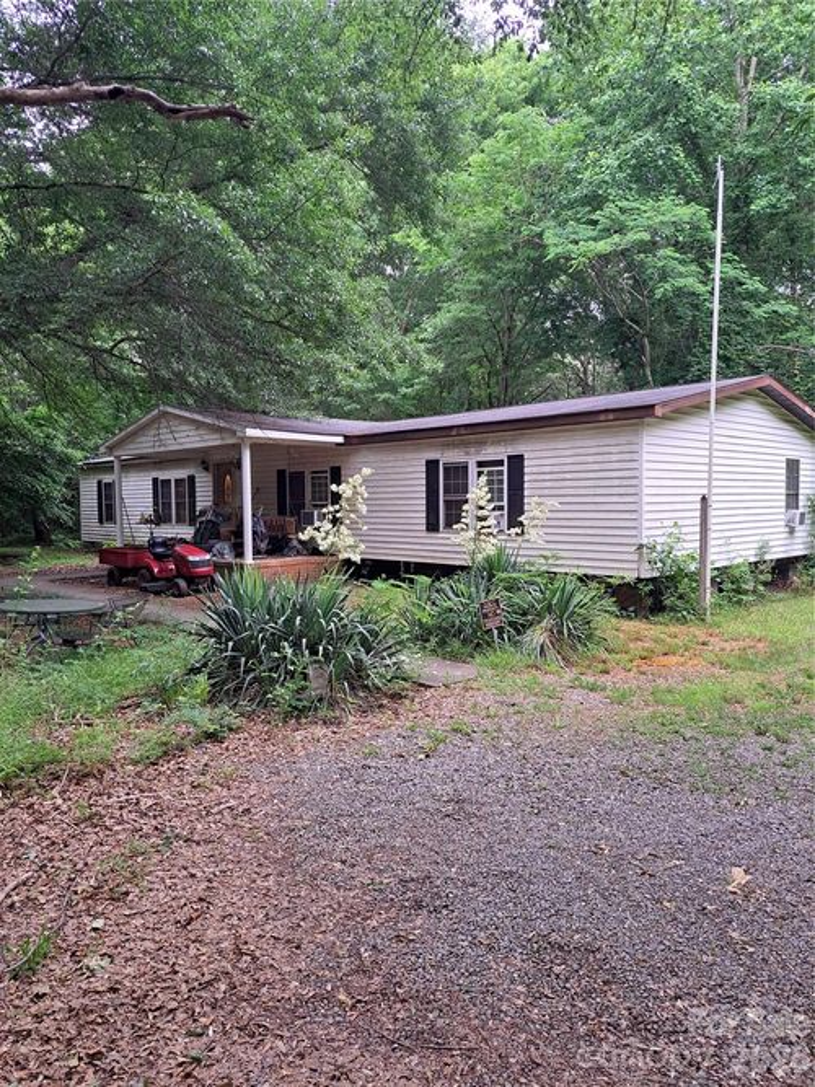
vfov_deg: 71.6
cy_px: 544
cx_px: 408
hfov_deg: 56.8
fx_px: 754
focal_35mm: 24
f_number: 1.8
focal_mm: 5.23
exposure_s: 1/60
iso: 100
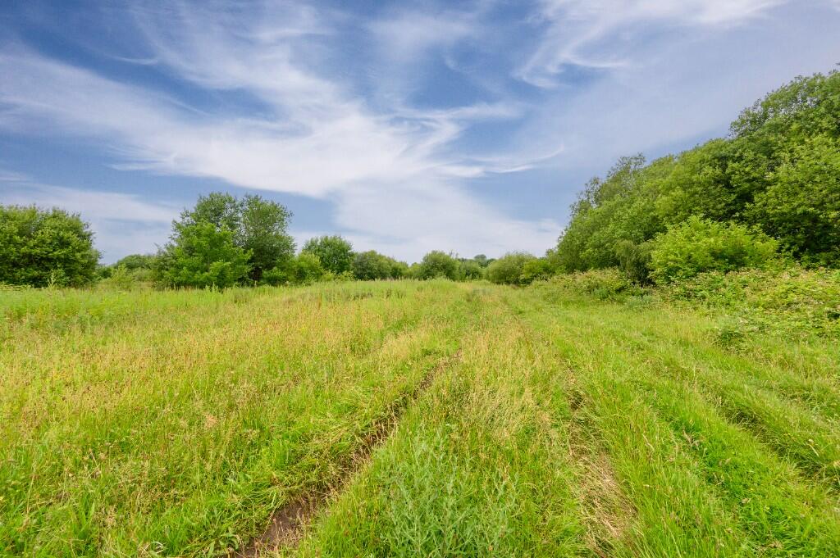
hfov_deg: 104.3
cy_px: 279
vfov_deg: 81.1
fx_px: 326
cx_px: 420
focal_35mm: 14
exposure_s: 1/1000
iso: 400
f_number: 9
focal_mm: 14
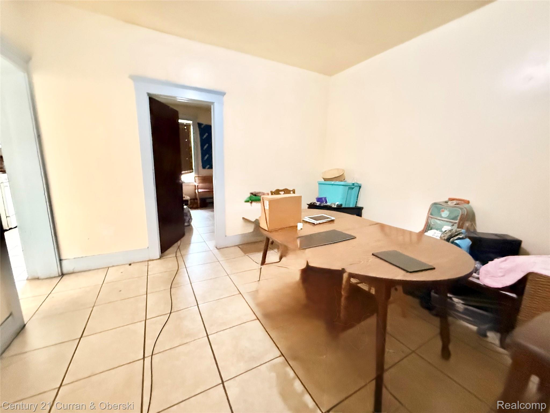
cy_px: 206
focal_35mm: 14
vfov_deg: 85.7
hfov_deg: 102.1
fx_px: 222
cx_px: 275
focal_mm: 2.22
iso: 1250
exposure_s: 1/40
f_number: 2.2
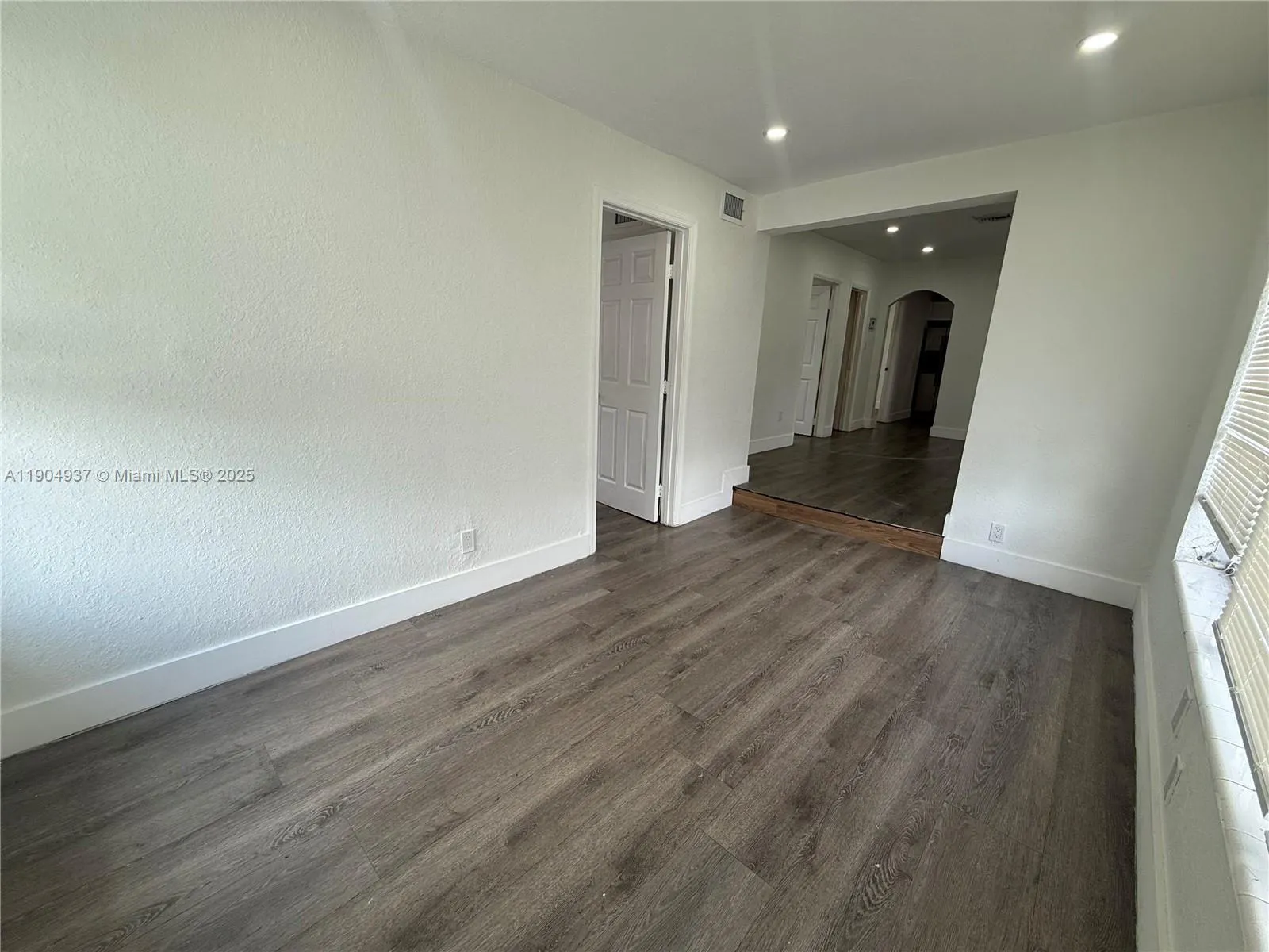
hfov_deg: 102.1
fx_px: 513
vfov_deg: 85.7
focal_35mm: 14
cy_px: 476
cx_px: 634
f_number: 2.2
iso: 64
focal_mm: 2.22
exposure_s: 1/120
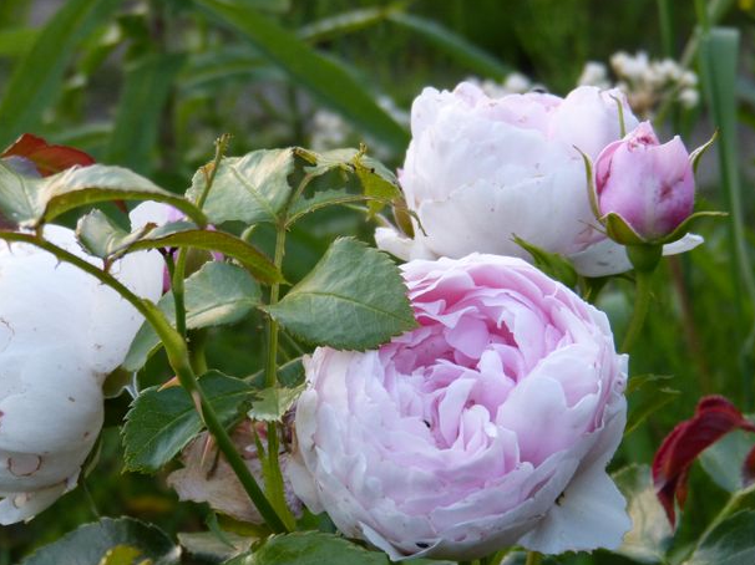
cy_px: 327
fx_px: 2246
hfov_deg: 19.1
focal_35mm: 103
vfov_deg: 14.4
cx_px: 355
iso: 250
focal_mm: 14.1
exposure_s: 1/60
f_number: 3.3
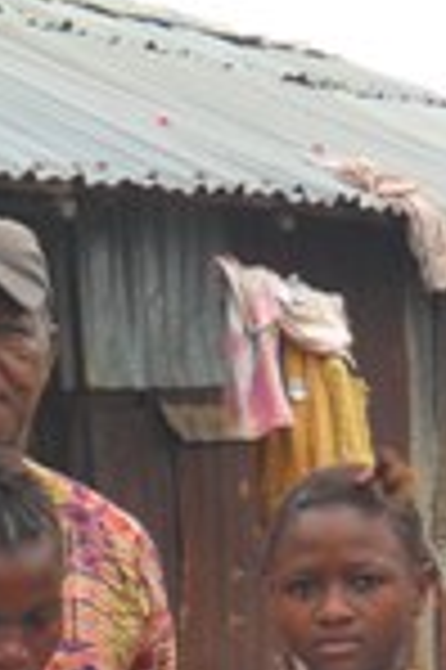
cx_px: 218
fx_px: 2403
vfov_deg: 14.5
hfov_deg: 10.6
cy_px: 1088
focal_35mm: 129
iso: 100
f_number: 4
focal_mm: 6.6
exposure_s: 1/250
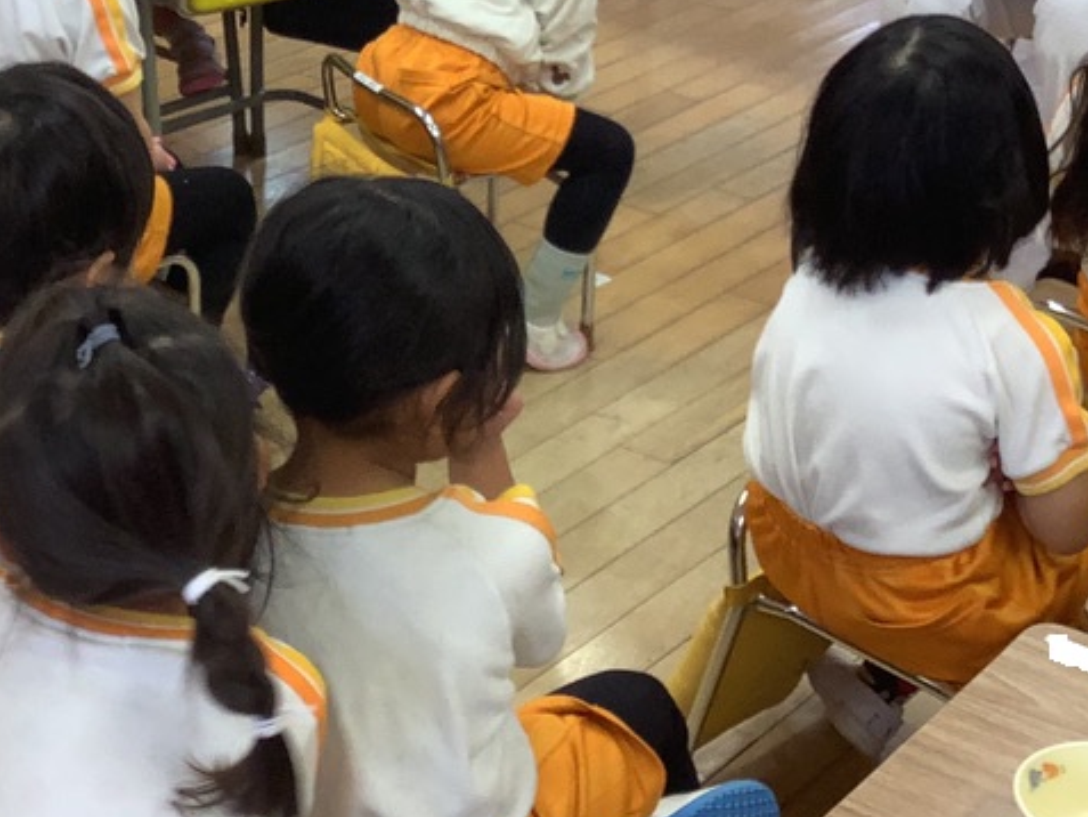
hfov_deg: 24.8
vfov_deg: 18.7
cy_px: 121
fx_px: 2452
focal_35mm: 78
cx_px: 324
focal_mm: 3.3
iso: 64
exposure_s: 1/33
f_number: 2.4
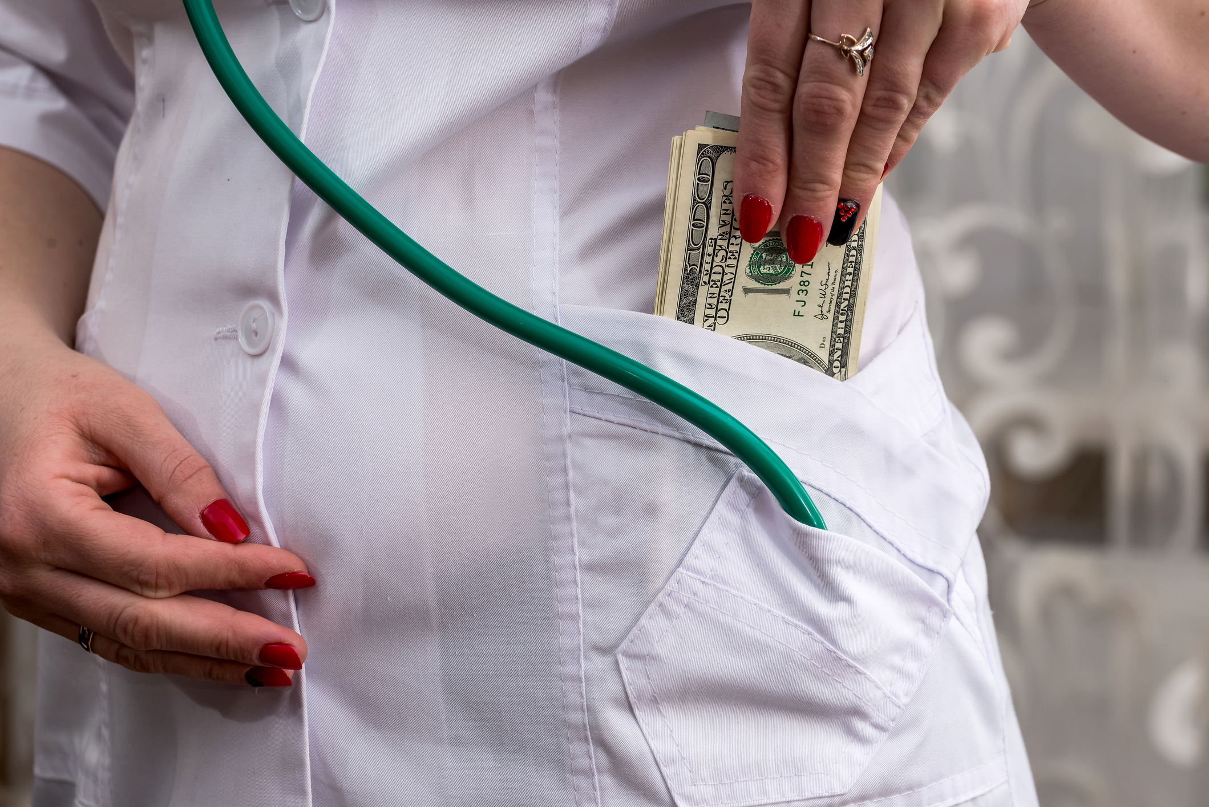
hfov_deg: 19.4
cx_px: 604
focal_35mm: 105
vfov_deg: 13.1
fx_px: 3528
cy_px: 404
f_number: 10
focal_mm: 105
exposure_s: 1/125
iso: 320
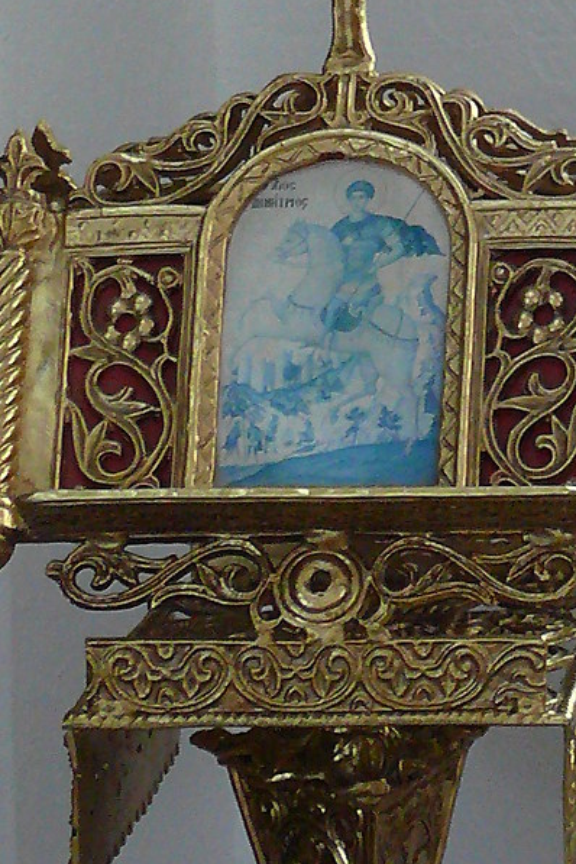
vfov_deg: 10.7
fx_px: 4512
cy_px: -292
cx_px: 1059
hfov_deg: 7.1
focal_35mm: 188
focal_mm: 9.5
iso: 200
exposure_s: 1/80
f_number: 4
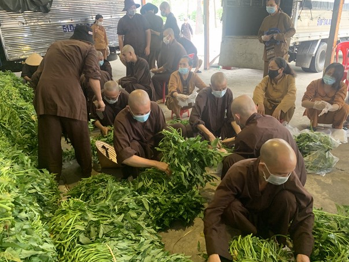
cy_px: 140
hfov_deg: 63.4
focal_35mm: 28
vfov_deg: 49.7
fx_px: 282
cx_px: 169
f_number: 1.8
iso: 400
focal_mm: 4.25
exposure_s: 1/60
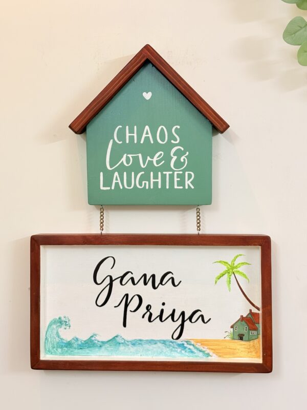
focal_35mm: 52
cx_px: 154
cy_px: 205
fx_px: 615
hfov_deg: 28.0
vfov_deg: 36.8
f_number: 1.6
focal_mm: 5.96
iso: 125
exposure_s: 1/50
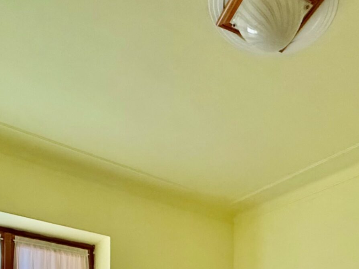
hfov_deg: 45.4
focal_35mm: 40
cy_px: 365
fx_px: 415
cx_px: 263
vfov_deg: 28.3
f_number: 2.2
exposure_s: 1/60
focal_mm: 2.22
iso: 640
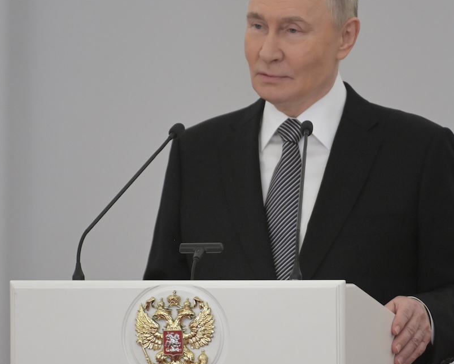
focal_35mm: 896
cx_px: 245
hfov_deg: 2.2
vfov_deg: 1.7
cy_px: 205
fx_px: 12045
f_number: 4
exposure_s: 1/400
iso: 3200
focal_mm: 400
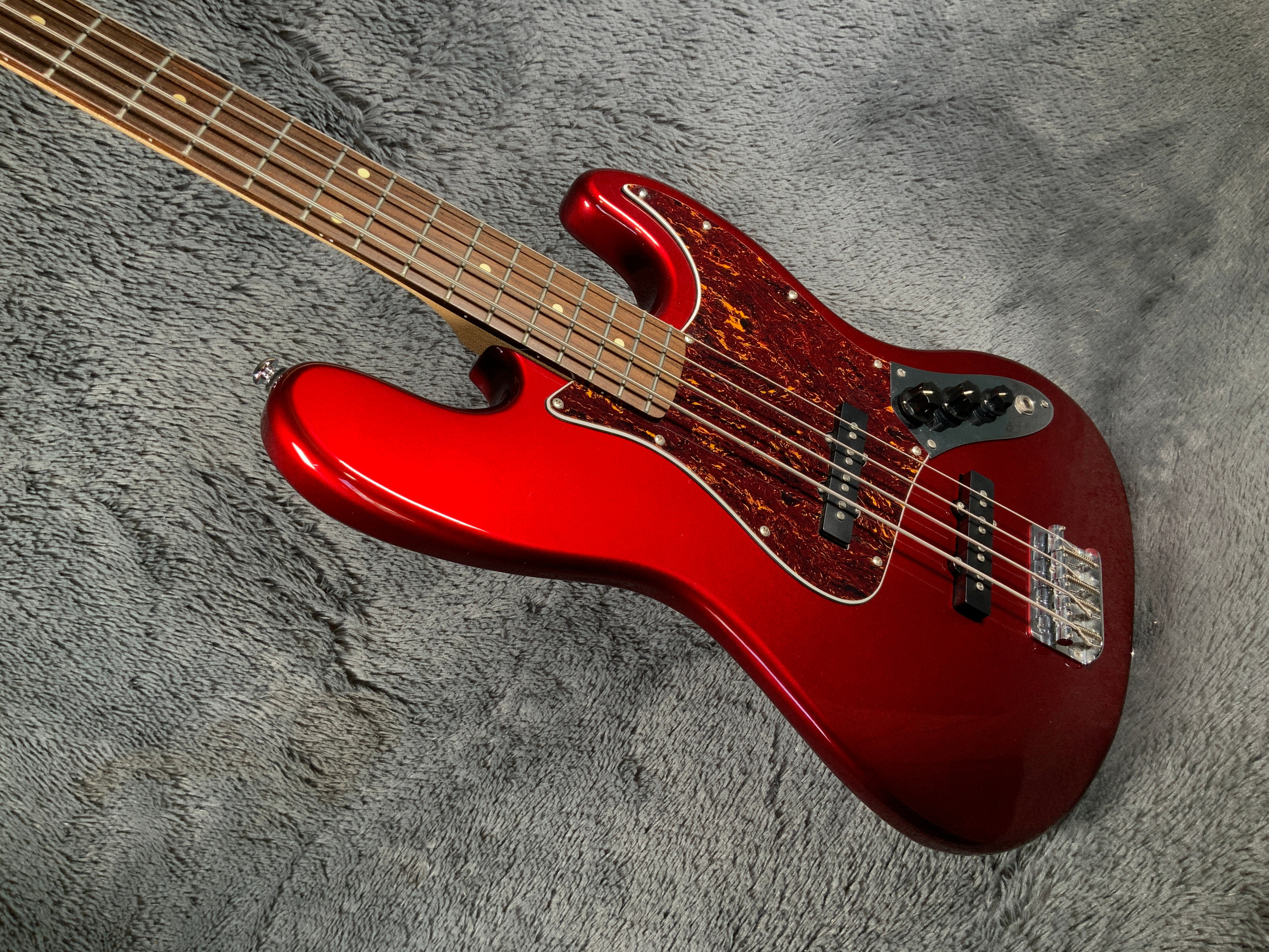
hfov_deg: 61.7
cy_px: 476
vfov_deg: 48.2
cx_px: 634
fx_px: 1063
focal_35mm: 29
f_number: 1.8
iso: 40
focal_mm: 3
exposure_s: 1/104
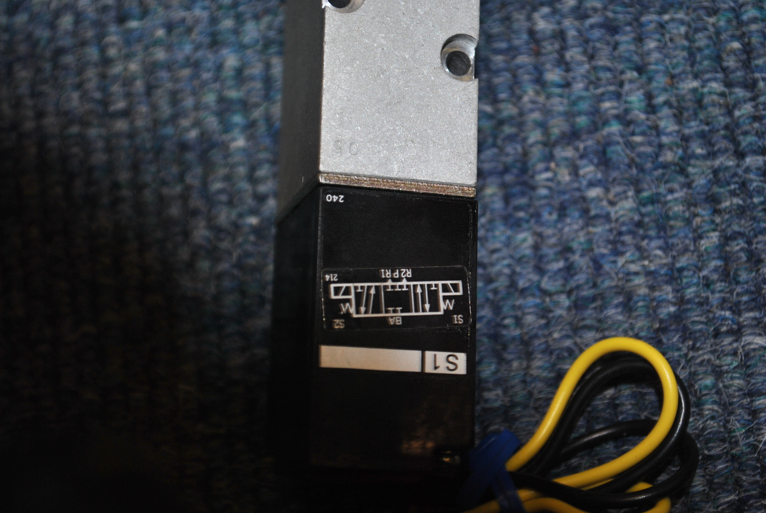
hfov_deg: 28.0
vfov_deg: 19.0
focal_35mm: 72
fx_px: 1534
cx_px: 383
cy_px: 256
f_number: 5.6
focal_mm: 48
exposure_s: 1/60
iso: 200
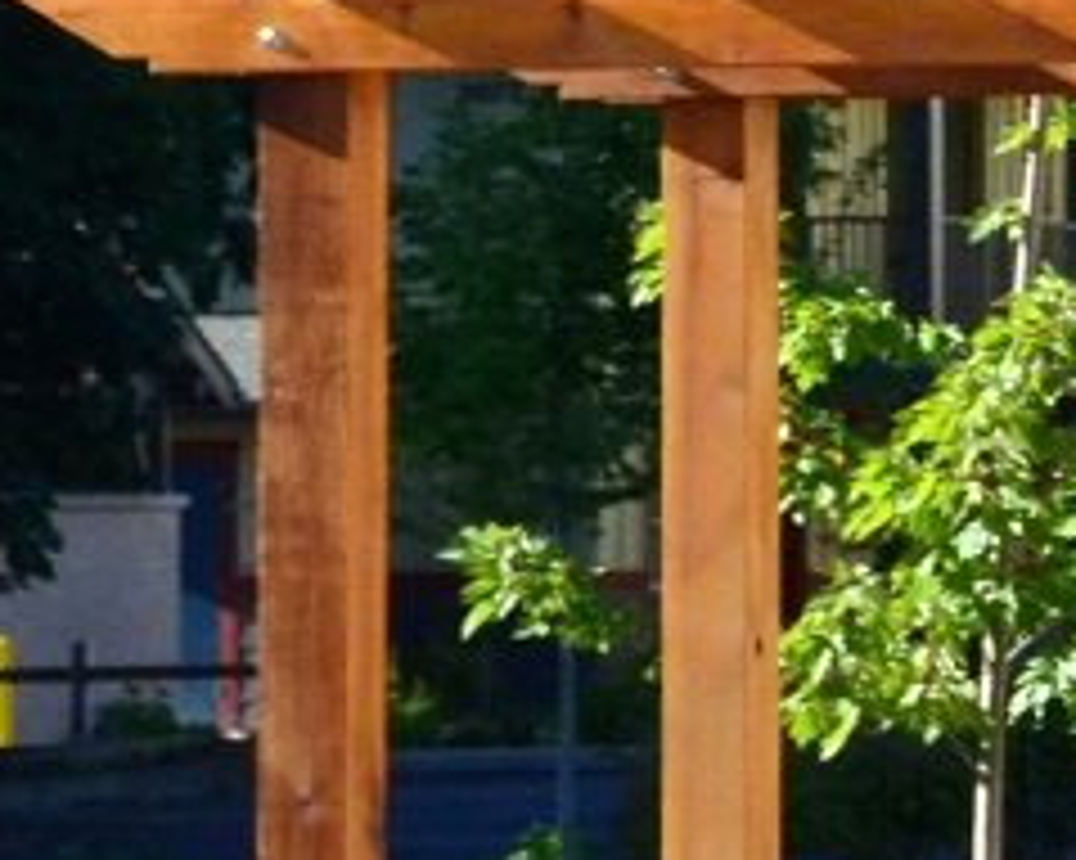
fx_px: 15089
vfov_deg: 3.3
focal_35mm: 474
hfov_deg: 4.0
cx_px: 3187
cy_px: -18
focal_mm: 52
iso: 1600
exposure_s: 1/800
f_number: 13
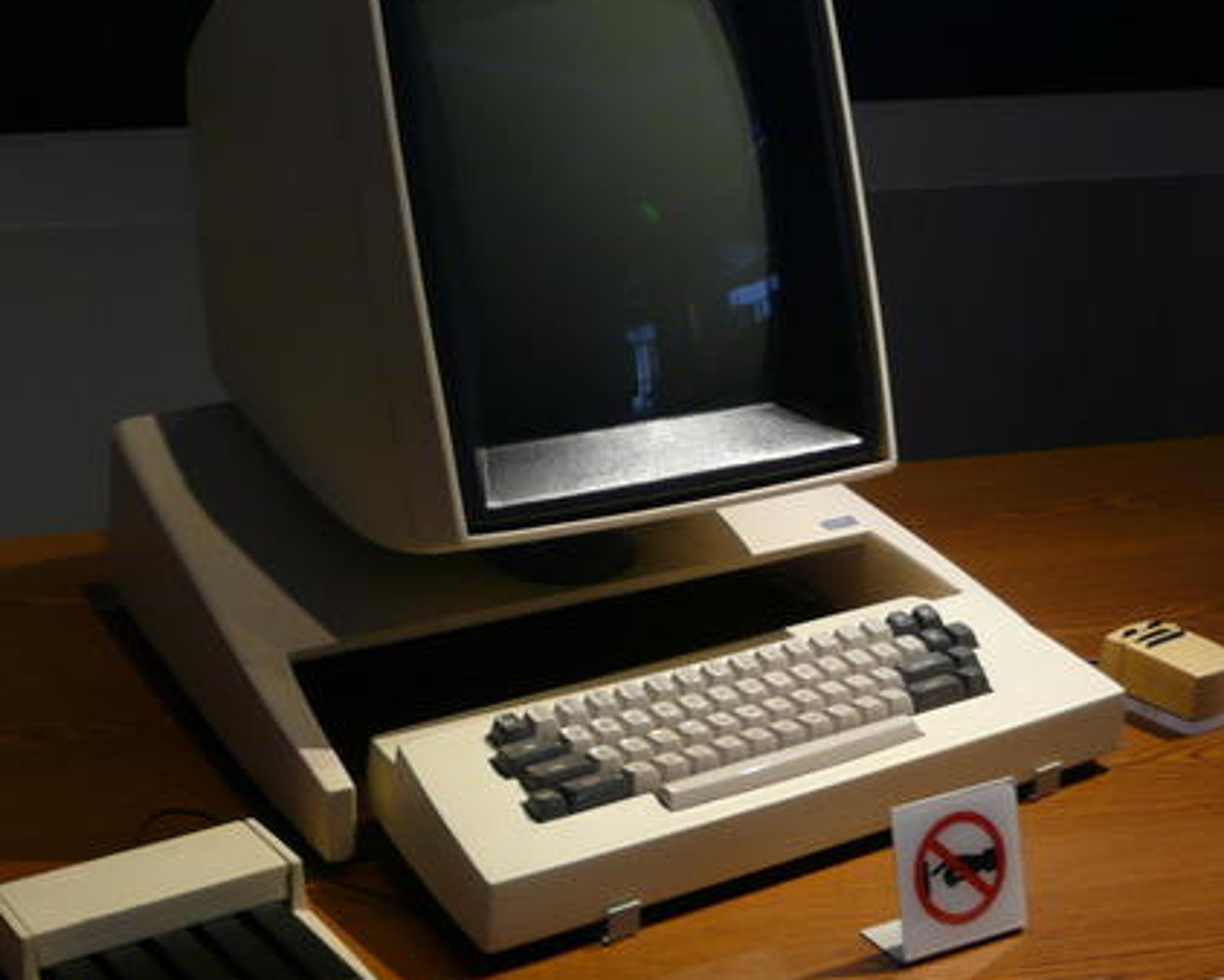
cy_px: 467
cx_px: 600
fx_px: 2573
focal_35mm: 71
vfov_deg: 21.6
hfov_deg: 26.8
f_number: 4.2
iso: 100
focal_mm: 7.8
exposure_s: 1/8
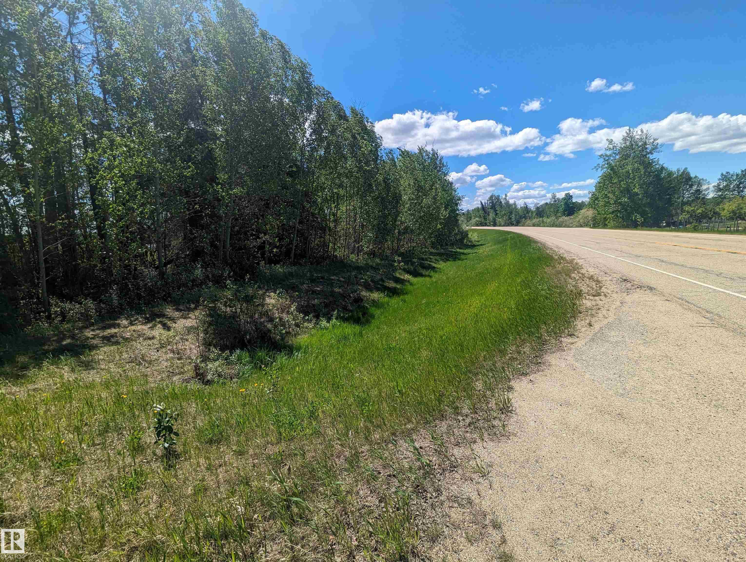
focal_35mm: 16
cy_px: 281
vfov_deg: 78.2
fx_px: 345
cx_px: 373
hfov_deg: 94.4
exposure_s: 1/2247
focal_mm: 2.35
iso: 52
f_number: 2.2
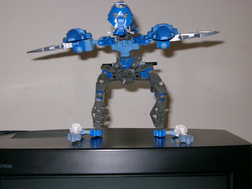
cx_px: 126
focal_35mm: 61
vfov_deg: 24.0
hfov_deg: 31.7
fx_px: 444
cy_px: 94
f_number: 3.4
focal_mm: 12.6
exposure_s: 1/60
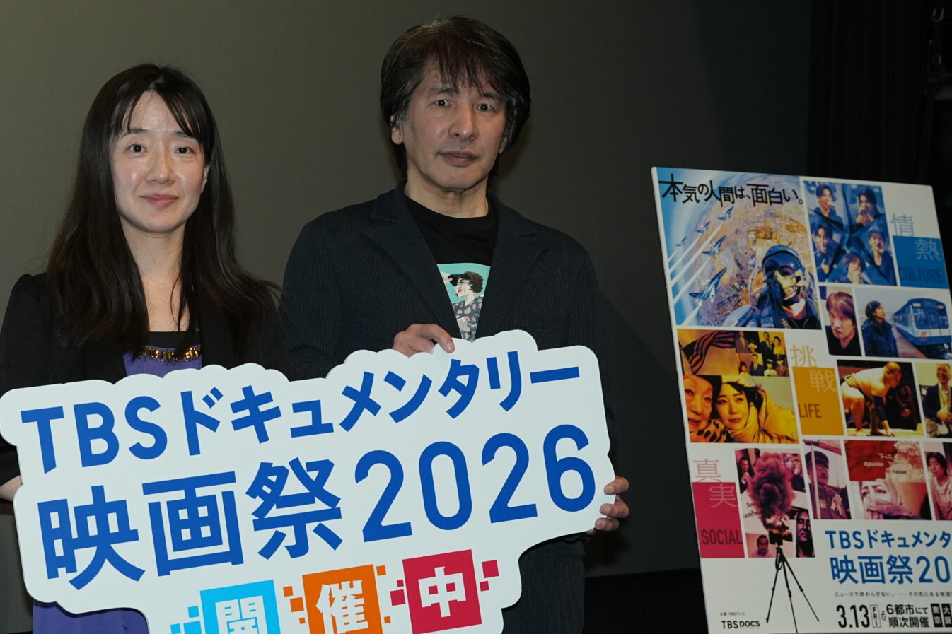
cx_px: 372
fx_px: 2776
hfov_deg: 19.4
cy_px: 451
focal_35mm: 105
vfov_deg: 13.0
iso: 2000
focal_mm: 69
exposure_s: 1/125
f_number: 6.3
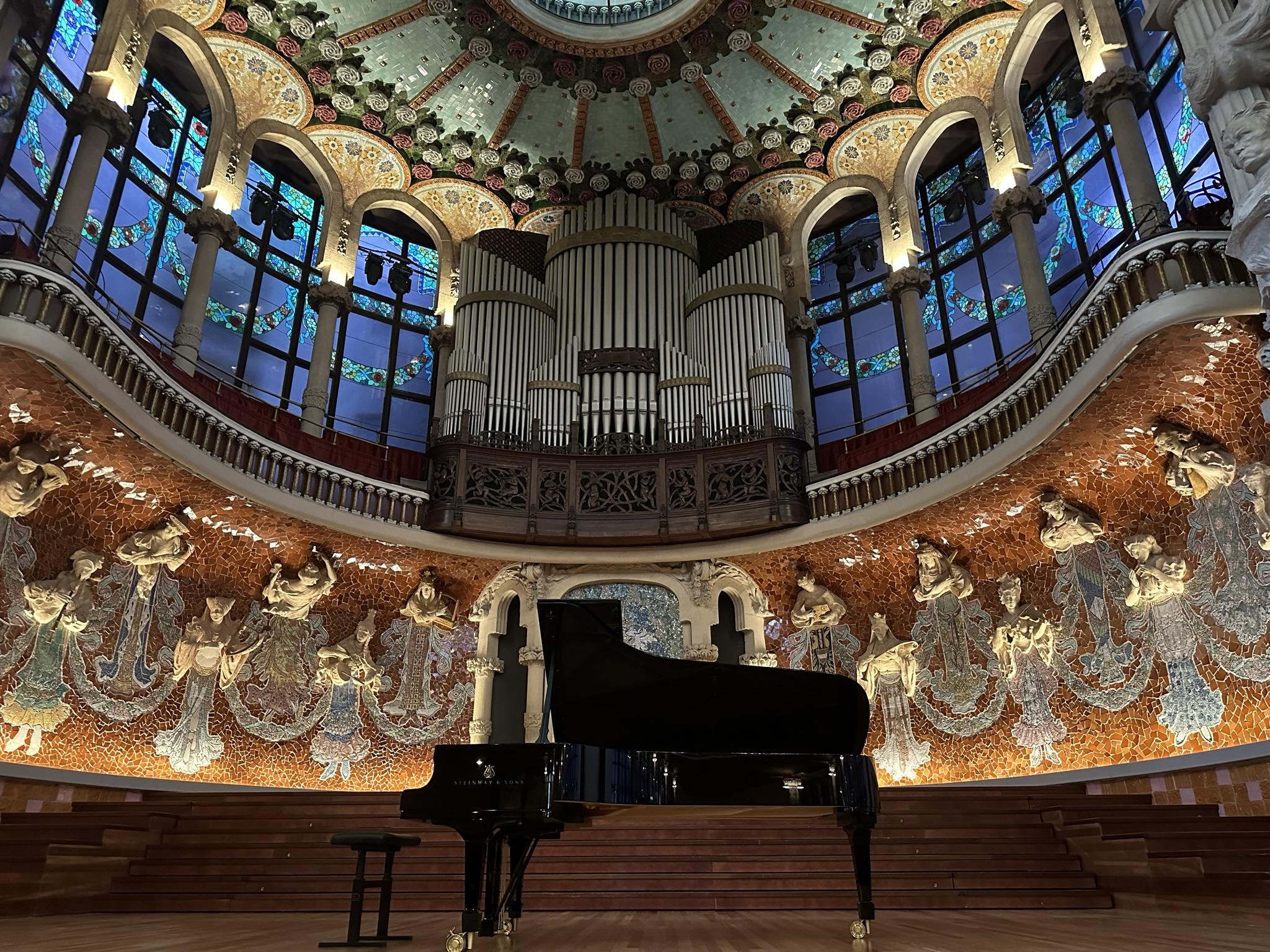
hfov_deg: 71.6
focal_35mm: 24
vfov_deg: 56.8
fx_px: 881
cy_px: 476
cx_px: 635
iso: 1000
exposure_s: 1/40
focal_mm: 6.86
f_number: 1.78
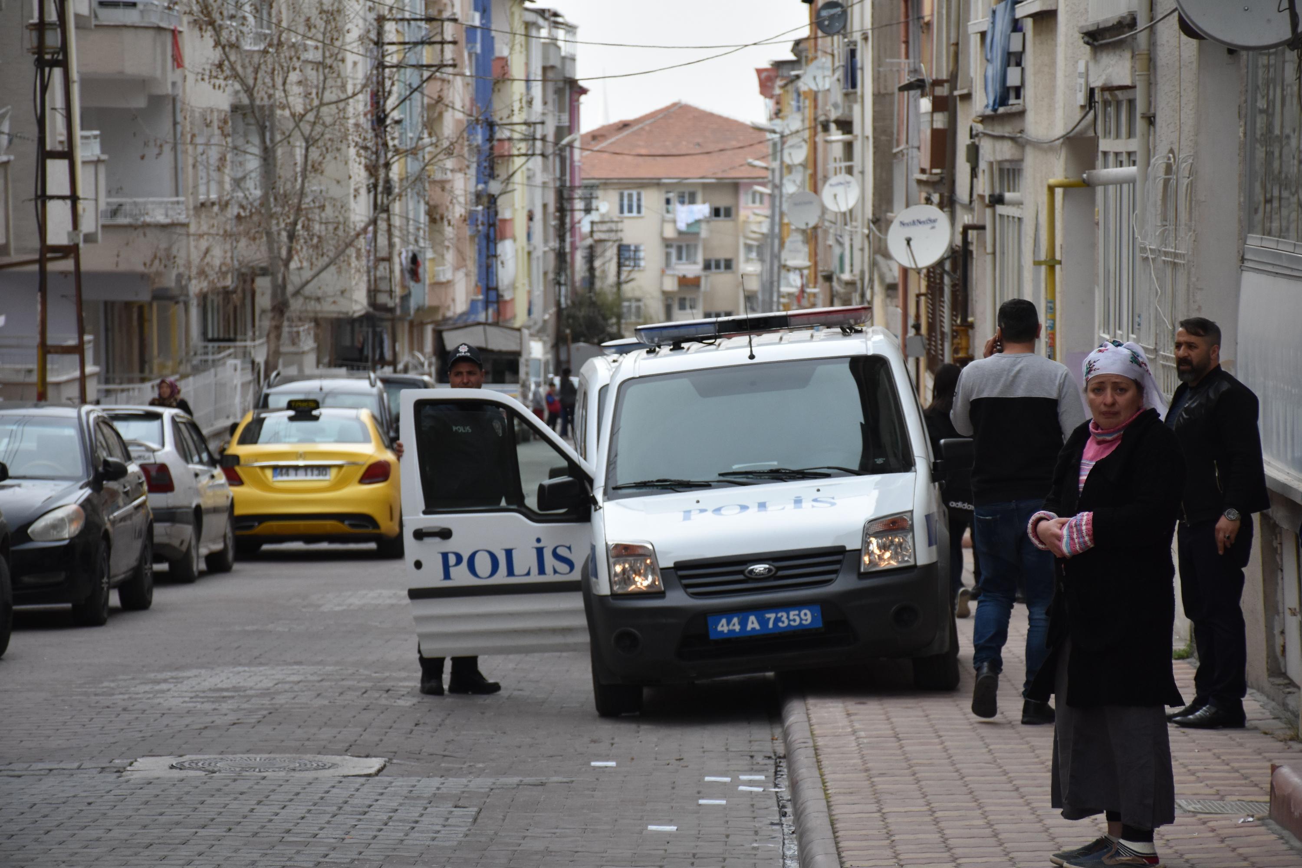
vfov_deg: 9.6
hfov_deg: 14.4
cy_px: 434
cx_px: 651
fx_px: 5153
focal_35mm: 142
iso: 800
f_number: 6.3
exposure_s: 1/640
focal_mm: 95
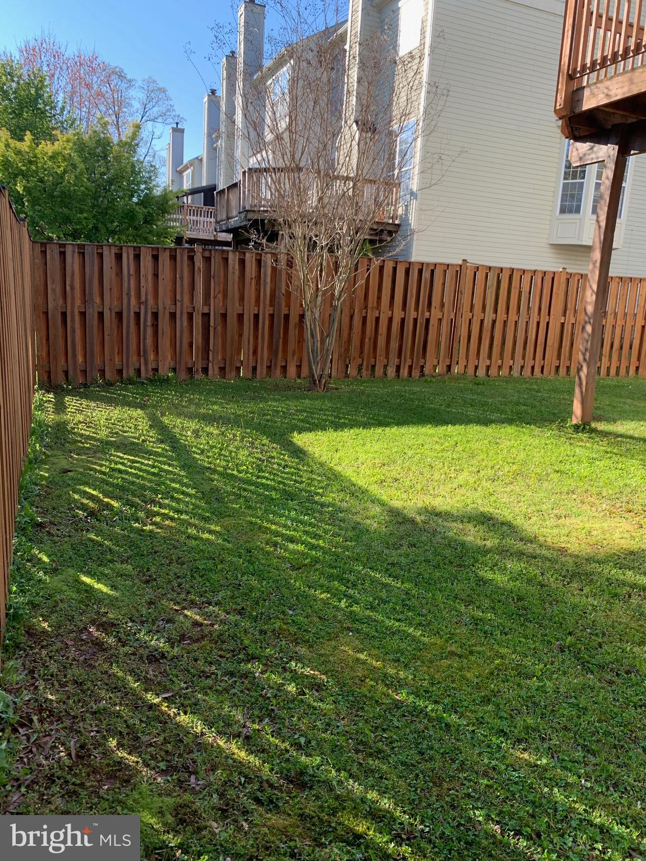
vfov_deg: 67.3
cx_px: 323
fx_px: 647
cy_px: 430
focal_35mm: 26
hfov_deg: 53.1
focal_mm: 4.25
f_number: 1.8
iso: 25
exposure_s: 1/437
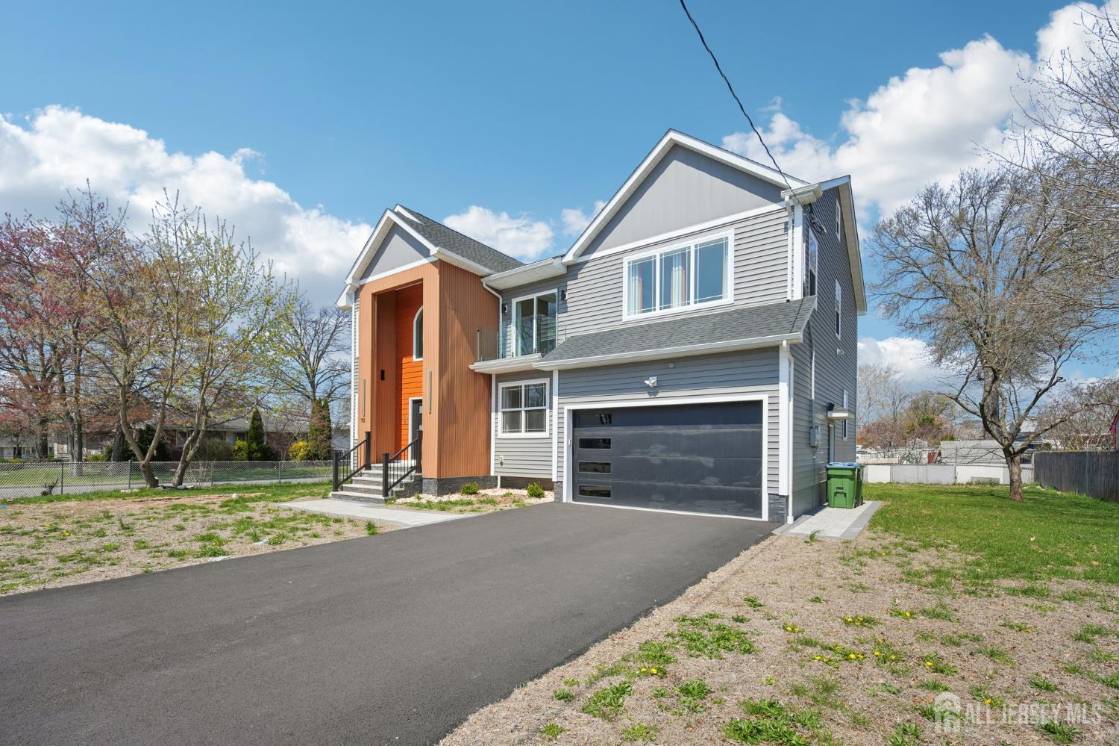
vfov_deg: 81.2
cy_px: 373
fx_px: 435
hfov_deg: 104.3
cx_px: 560
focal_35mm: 14
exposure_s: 1/160
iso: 100
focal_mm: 14
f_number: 9
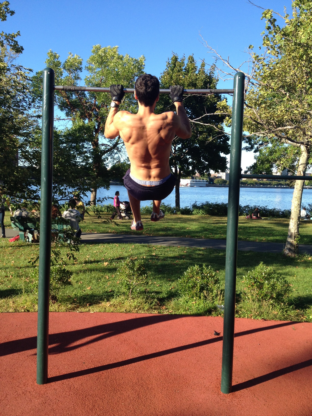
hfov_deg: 40.7
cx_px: 156
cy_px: 208
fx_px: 421
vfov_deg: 52.6
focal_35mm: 35
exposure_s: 1/681
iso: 64
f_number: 2.4
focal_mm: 4.28
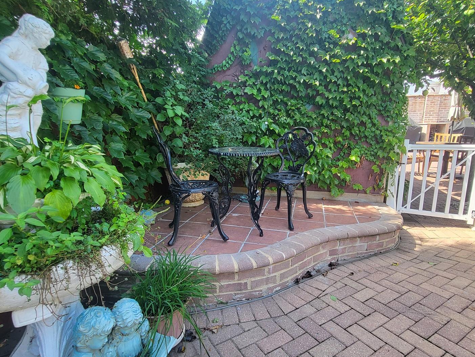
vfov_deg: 68.6
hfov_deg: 84.6
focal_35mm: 19
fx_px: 261
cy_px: 192
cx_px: 244
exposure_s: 1/120
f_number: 2.2
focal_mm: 1.74
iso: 32
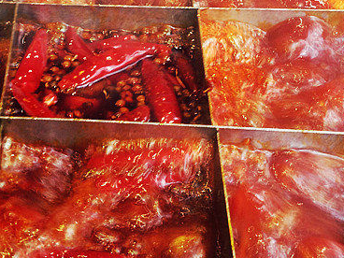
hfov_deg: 25.5
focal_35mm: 76
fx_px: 755
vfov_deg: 19.3
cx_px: 109
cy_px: 165
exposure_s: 1/20
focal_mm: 4.28
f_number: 2.4
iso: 80
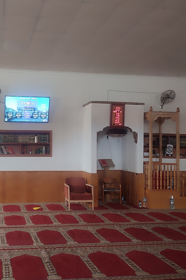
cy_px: 139
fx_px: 271
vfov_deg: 54.4
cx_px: 32
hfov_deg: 36.3
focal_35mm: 35
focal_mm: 6.04
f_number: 1.9
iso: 626
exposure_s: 1/33
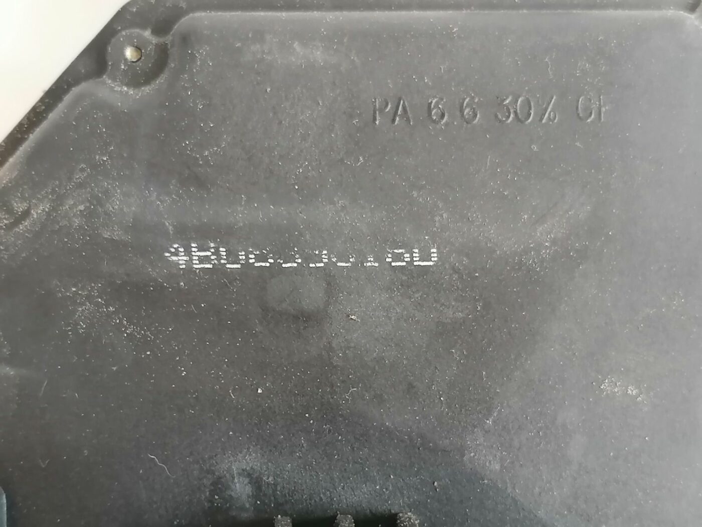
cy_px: 264
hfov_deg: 29.8
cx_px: 351
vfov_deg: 22.6
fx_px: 1318
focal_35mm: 65
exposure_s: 1/33.3
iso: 250
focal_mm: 4.75
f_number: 1.8
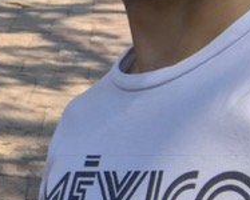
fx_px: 793
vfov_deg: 14.1
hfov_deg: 16.1
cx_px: -148
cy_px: -17
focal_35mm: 107
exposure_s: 1/653
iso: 25
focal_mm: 2.87
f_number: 2.2
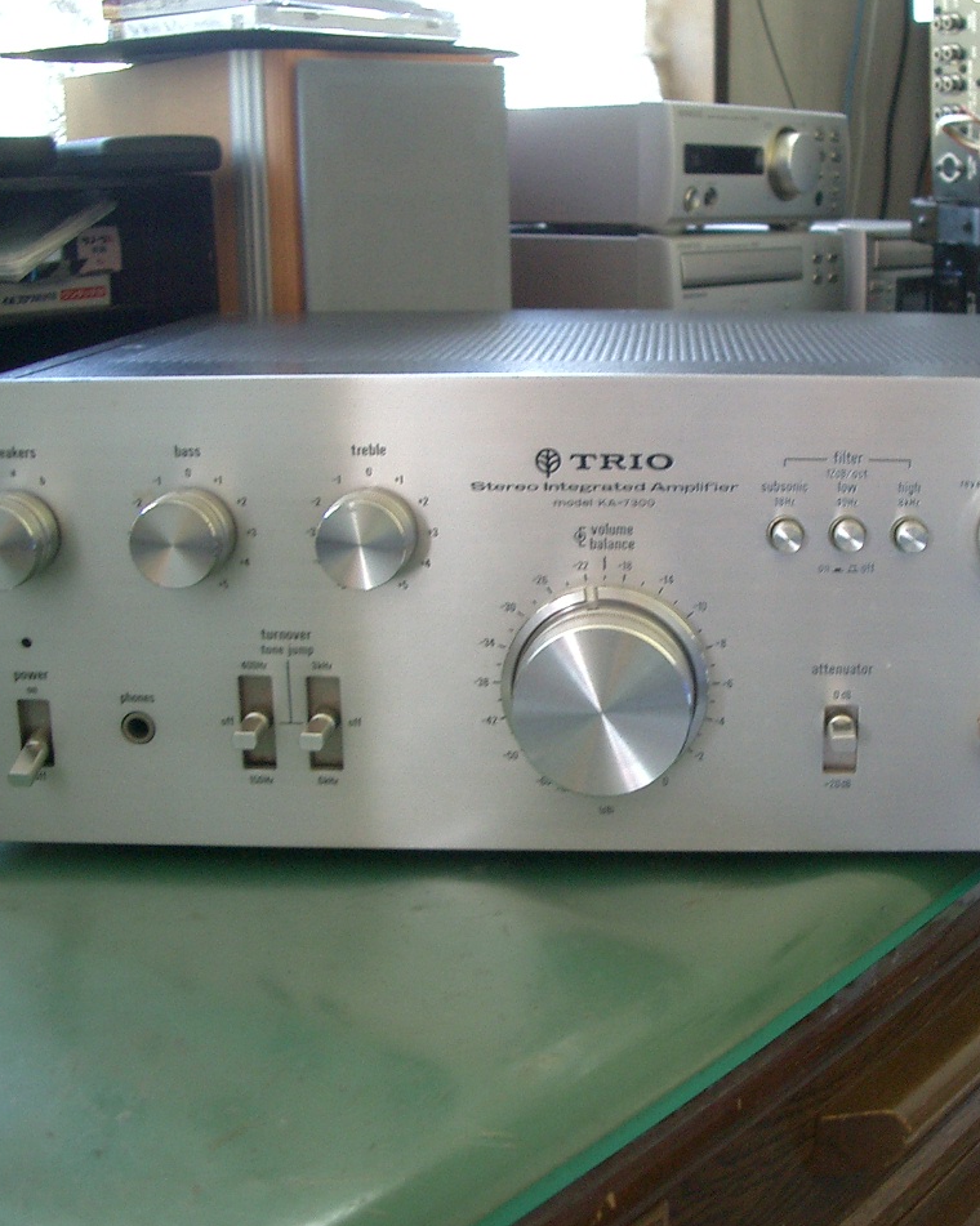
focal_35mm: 46
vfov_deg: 40.3
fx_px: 1669
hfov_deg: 32.5
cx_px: 640
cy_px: 611
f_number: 2.6
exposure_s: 1/25
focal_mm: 5.8
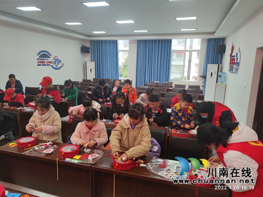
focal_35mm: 24
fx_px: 182
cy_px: 98
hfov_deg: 71.6
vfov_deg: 56.8
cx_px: 132
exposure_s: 1/83
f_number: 1.69
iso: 158
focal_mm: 6.72
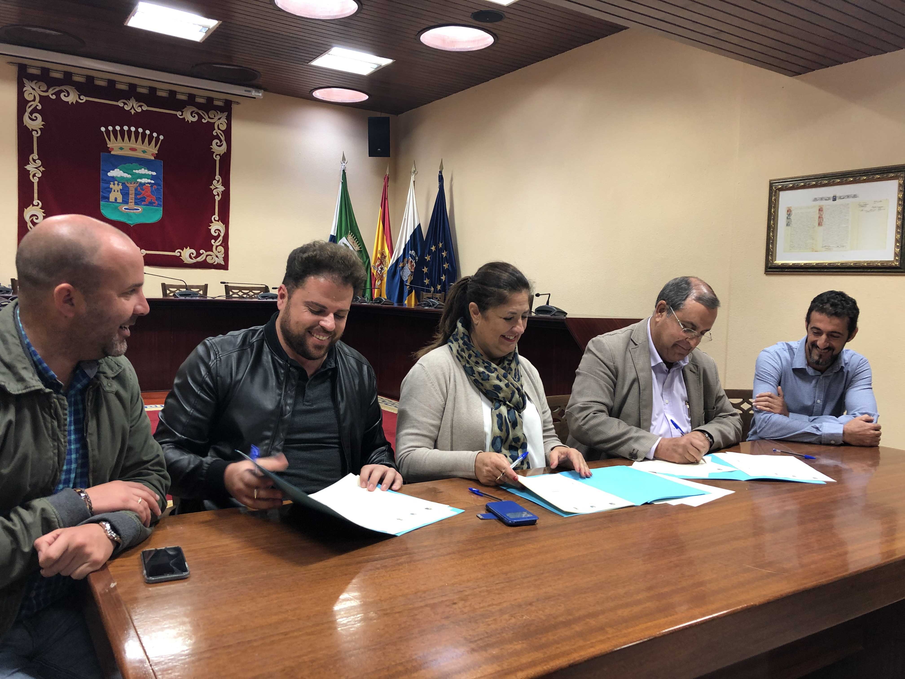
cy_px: 340
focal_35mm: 28
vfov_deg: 49.7
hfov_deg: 63.4
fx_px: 732
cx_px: 452
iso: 32
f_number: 1.8
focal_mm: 3.99
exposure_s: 1/20
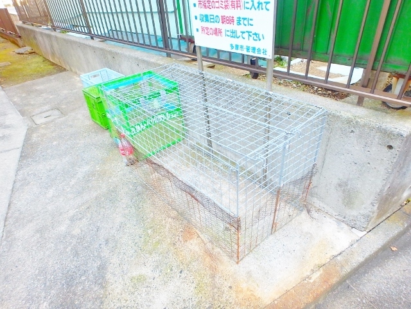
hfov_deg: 79.0
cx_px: 206
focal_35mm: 21
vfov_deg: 63.4
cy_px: 154
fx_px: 249
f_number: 3.5
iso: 200
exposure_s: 1/60
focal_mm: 3.7
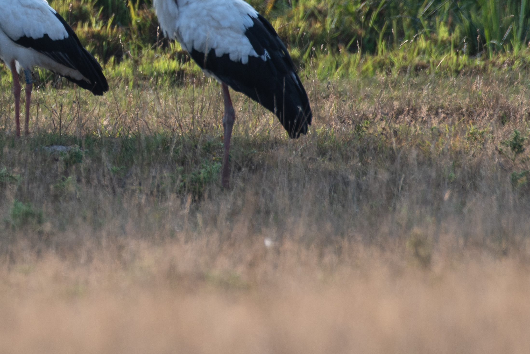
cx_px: -78
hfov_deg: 1.3
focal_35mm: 1560
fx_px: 22963
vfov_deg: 0.9
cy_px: -45
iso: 100
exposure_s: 1/250
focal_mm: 410
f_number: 6.3
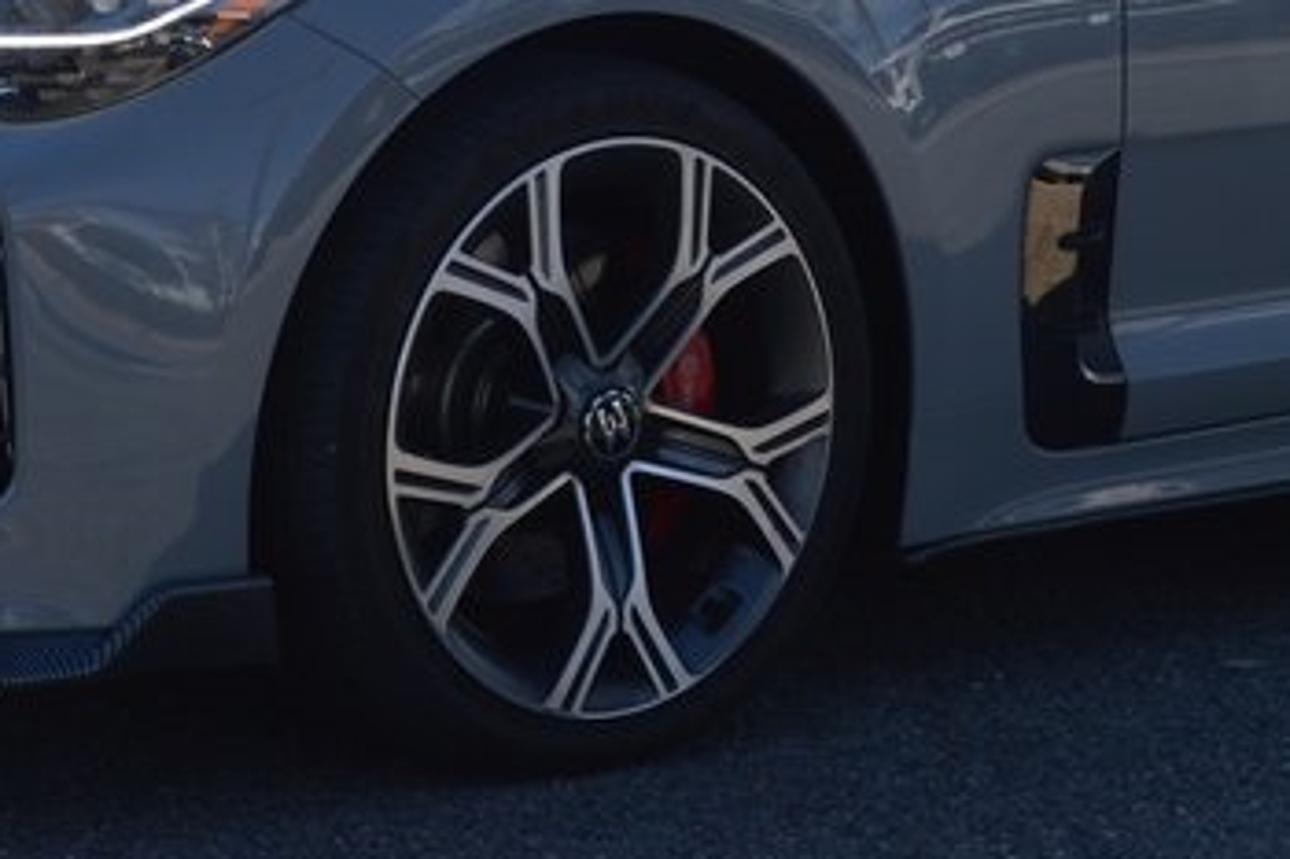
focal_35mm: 123
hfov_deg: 16.6
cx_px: 807
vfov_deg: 10.9
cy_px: -278
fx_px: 4405
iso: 100
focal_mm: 28
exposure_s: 1/250
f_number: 8
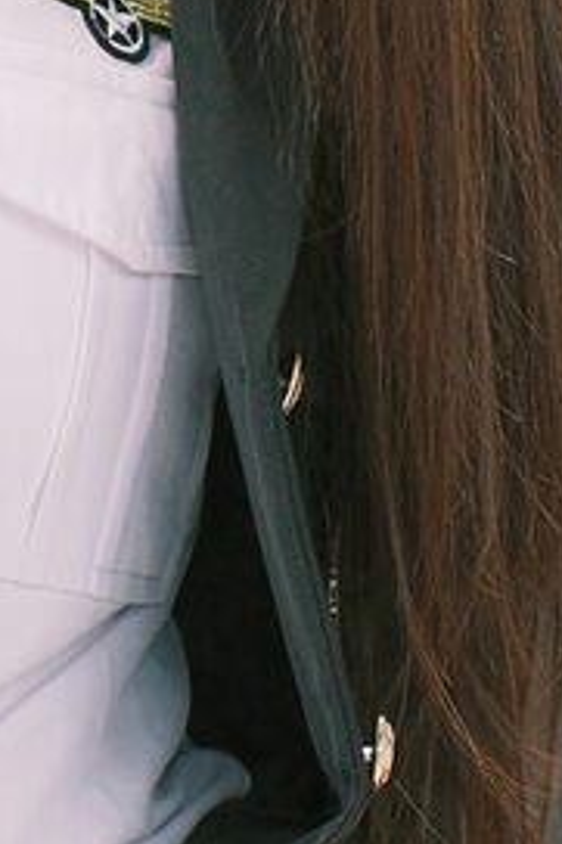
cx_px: -264
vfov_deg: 4.7
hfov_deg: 3.1
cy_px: 92
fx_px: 10198
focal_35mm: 435
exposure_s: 1/320
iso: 1000
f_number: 2.2
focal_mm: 50
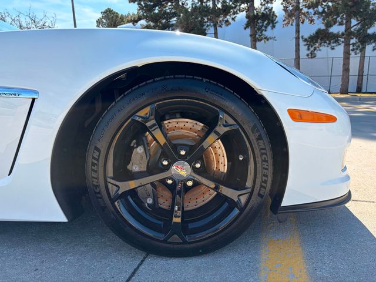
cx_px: 188
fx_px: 282
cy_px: 141
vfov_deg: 53.1
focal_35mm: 26
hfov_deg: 67.3
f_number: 1.6
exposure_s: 1/1953
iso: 64
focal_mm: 5.96
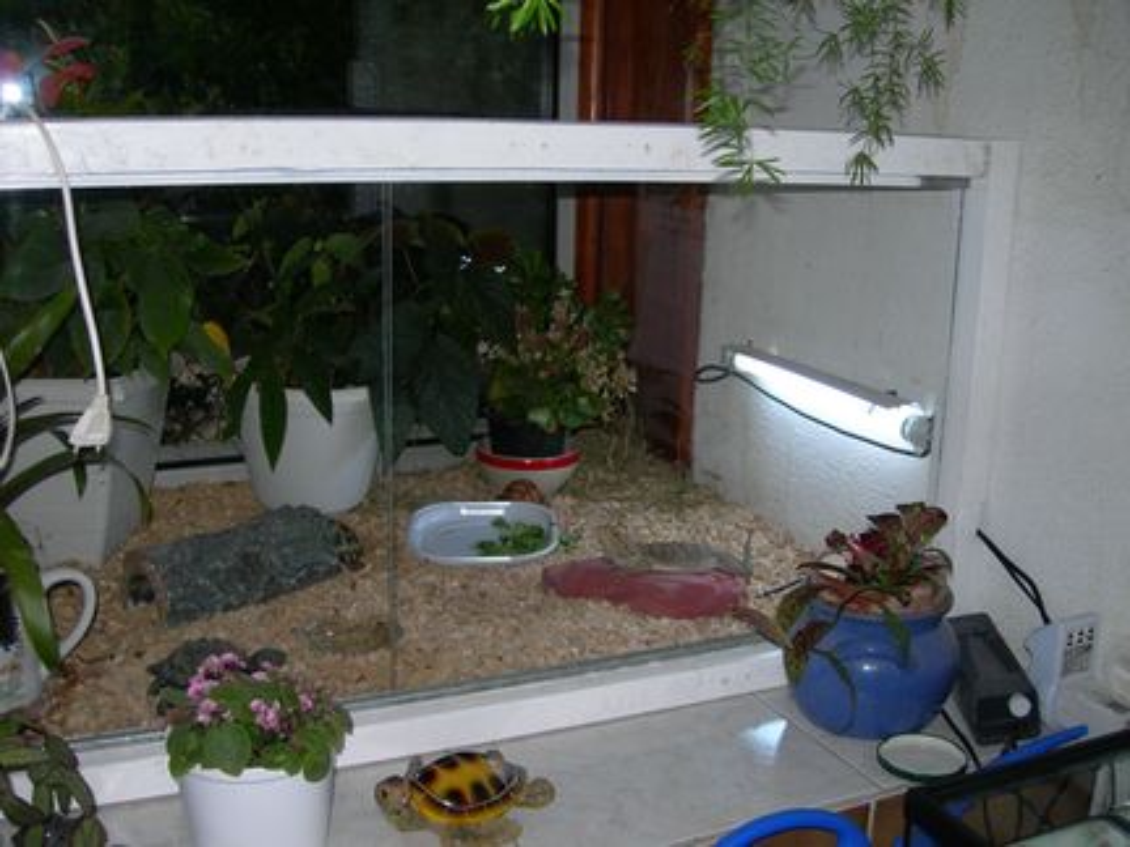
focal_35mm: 38
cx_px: 565
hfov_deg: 49.0
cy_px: 424
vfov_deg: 37.7
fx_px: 1240
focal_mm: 7.8
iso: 50
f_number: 2.8
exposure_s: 1/60.1
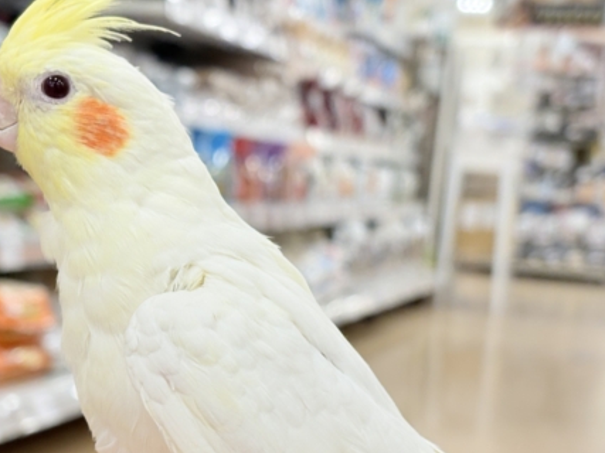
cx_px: 262
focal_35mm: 78
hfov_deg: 25.0
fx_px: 1363
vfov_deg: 18.8
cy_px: 292
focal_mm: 5.96
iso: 50
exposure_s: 1/50
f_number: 1.6
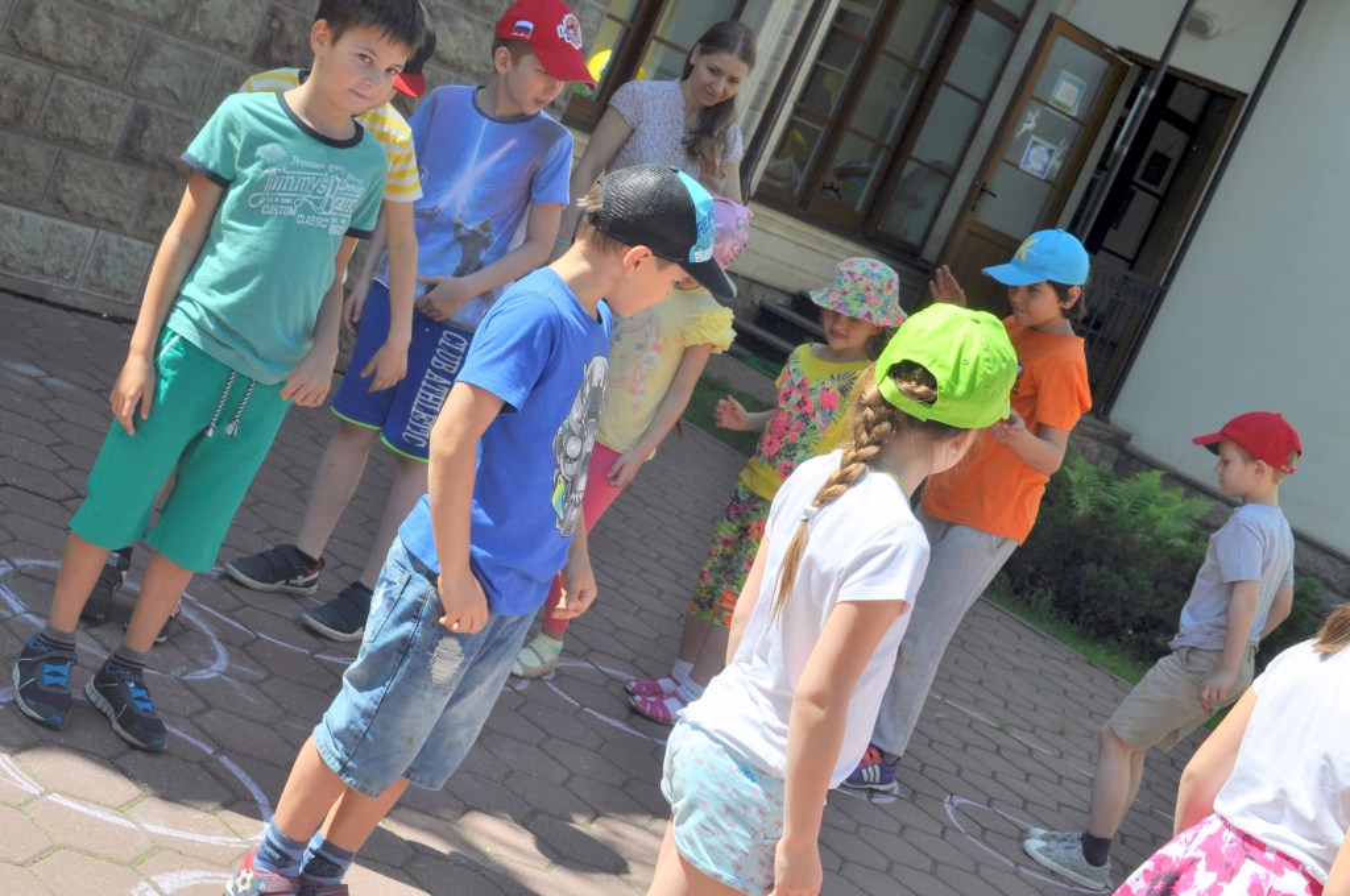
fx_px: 2359
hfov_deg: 31.9
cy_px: 448
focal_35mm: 63
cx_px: 675
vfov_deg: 21.5
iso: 200
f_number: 9
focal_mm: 42
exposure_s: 1/400
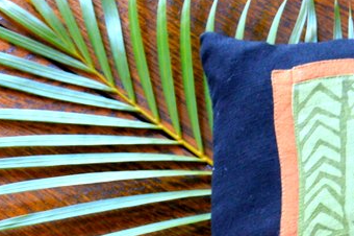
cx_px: 611
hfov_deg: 13.3
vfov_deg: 9.5
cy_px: 340
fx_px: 1385
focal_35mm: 141
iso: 200
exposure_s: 1/30
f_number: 5
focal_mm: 20
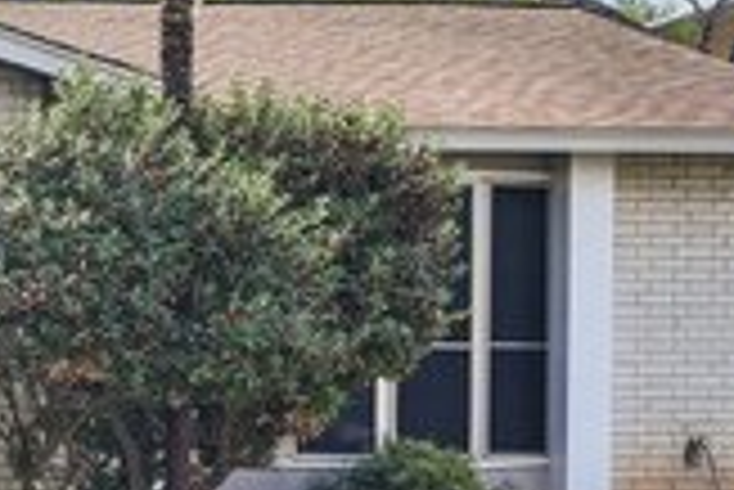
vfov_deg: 14.4
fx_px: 1918
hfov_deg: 18.7
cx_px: -423
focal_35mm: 94
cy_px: 47
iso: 400
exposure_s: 1/160
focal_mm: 24
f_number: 8
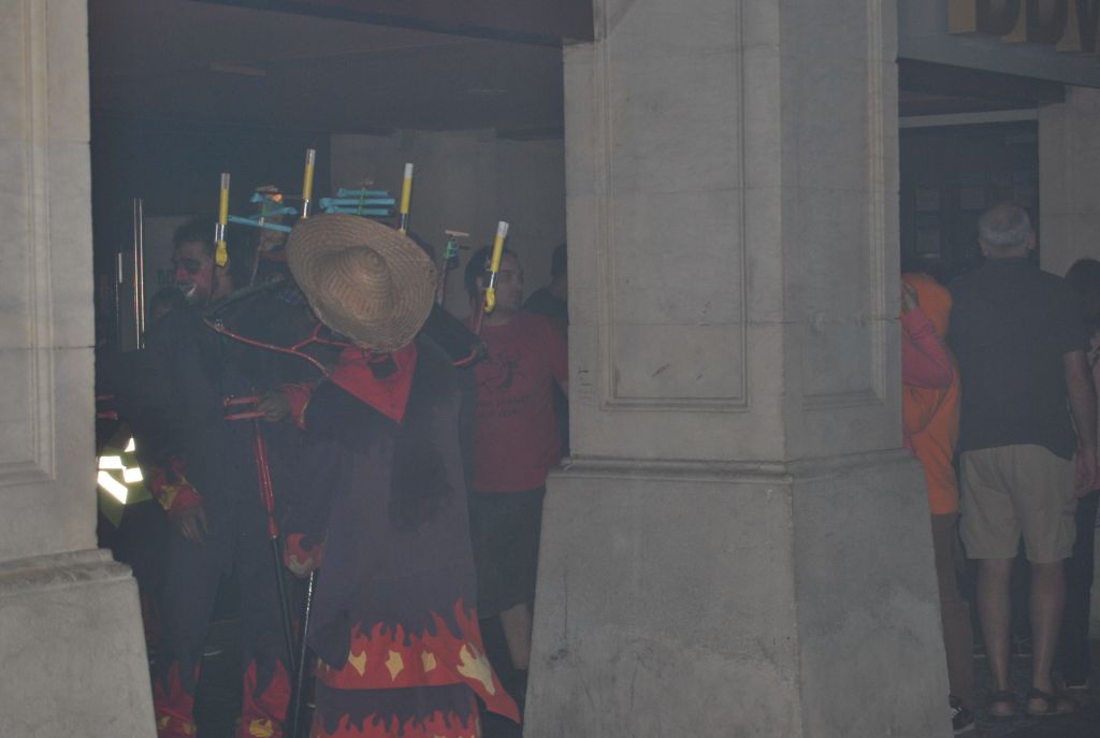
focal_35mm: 82
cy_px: 369
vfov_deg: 16.6
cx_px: 550
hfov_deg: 24.6
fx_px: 2526
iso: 200
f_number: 5.6
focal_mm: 55
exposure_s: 1/60
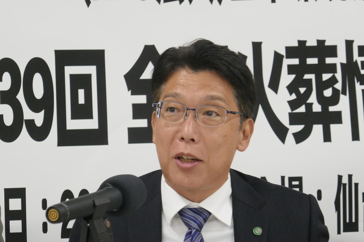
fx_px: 1274
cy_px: 121
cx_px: 182
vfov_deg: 10.9
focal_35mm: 126
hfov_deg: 16.3
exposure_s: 1/125
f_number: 5.6
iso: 2500
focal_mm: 46
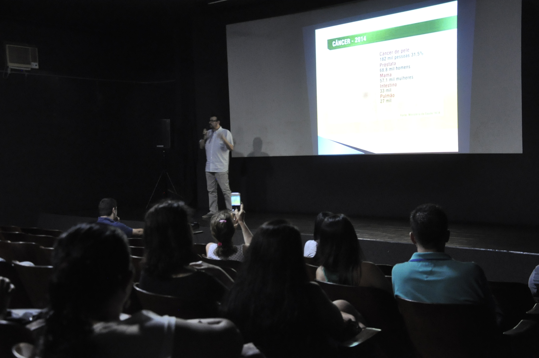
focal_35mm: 45
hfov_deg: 43.7
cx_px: 270
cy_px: 179
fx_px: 673
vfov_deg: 29.8
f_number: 4.2
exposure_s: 1/13
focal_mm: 30
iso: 2500
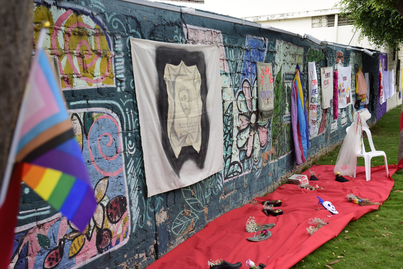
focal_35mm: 40
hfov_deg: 47.9
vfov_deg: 33.0
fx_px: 453
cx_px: 202
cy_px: 134
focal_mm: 27
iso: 400
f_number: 5.6
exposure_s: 1/320
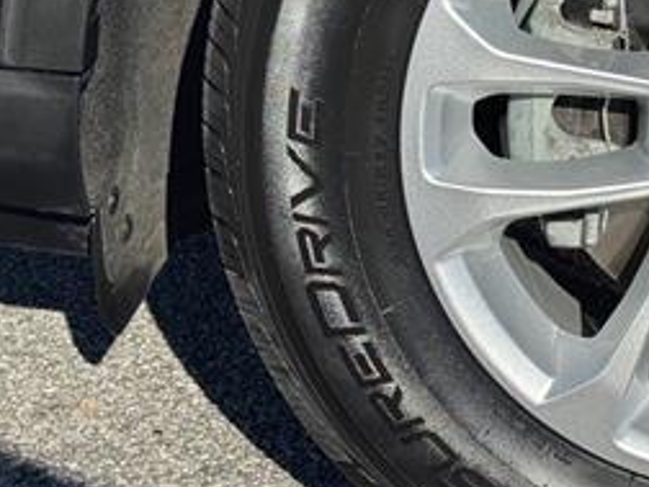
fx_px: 2287
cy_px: 70
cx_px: 798
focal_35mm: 122
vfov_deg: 12.1
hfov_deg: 15.5
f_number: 1.78
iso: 64
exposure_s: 1/4608
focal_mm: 6.76
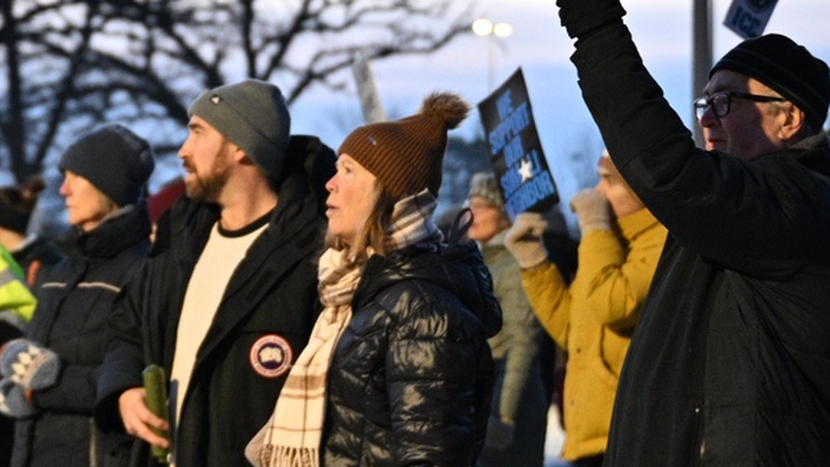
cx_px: 175
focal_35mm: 145
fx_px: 3192
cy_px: 183
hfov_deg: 14.7
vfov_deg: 8.4
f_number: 2.8
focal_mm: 52
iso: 2000
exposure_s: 1/60
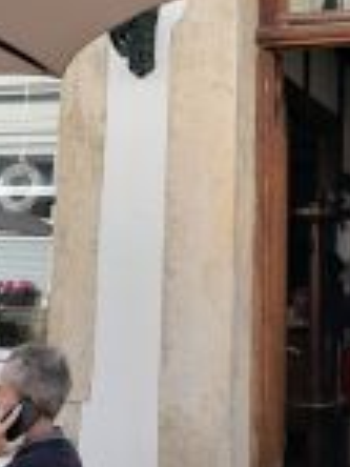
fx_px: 984
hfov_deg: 20.0
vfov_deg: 26.2
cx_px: 252
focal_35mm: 73
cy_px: 98
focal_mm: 4
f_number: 1.8
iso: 40
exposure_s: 1/170
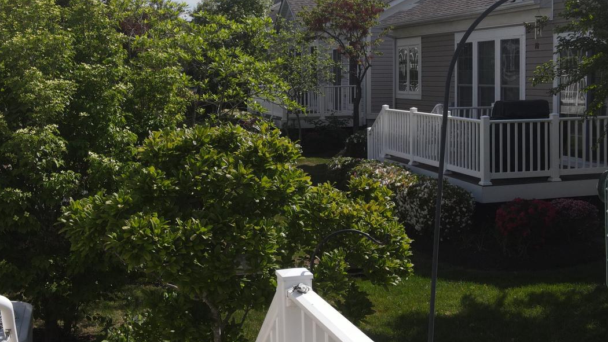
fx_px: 822
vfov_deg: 23.5
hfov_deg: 40.6
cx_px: 282
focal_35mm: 51
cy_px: 143
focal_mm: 4.5
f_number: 2.8
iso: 100
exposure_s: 1/1000
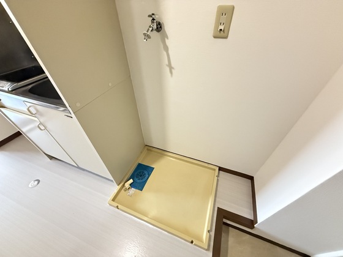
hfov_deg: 102.1
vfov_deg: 85.7
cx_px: 172
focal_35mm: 14
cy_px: 128
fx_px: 139
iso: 1250
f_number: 2.2
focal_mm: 2.22
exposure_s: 1/40
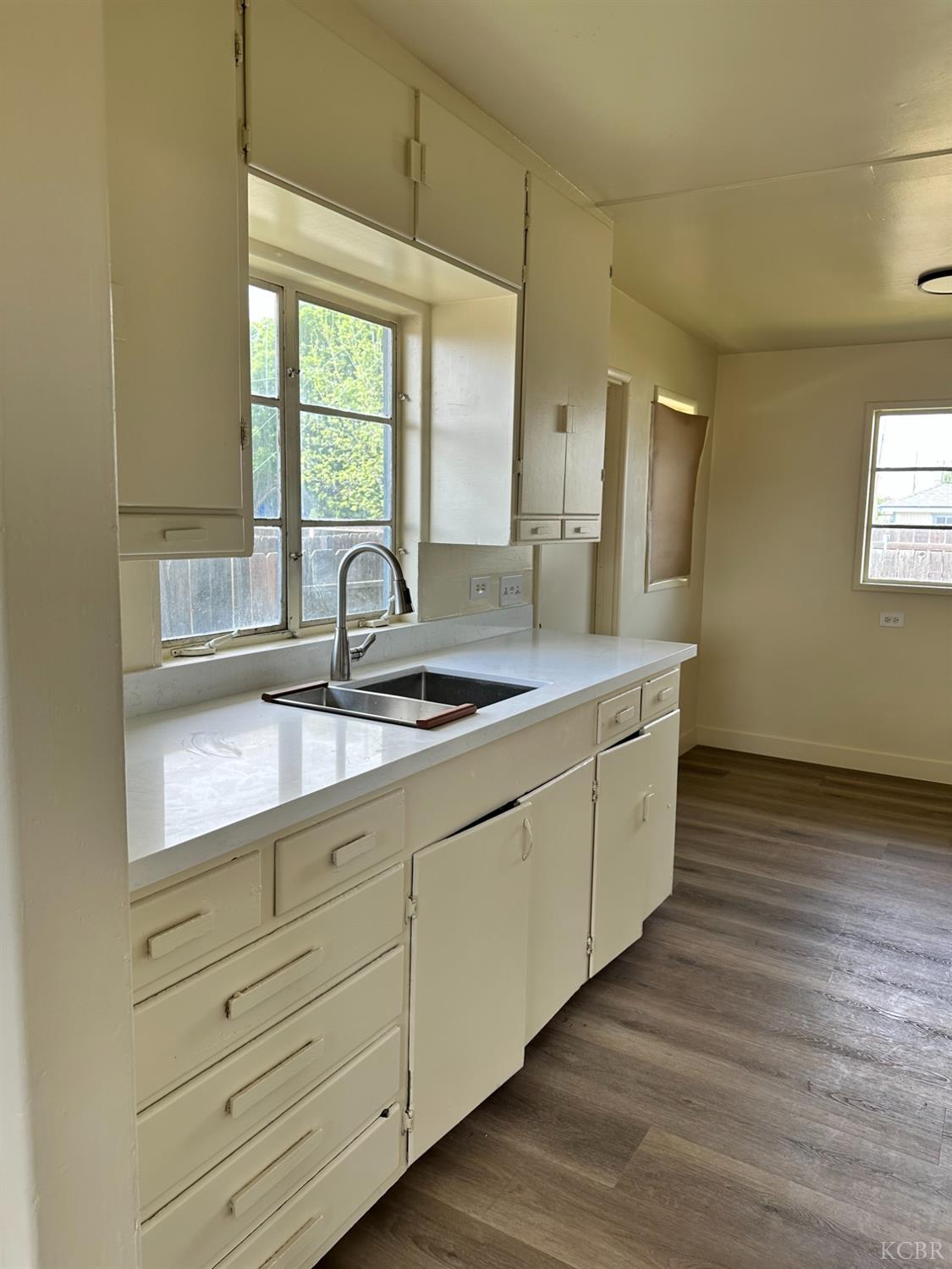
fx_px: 880
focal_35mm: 24
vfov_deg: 71.6
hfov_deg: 56.8
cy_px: 634
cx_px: 476
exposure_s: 1/216
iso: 64
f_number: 1.78
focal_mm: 6.86
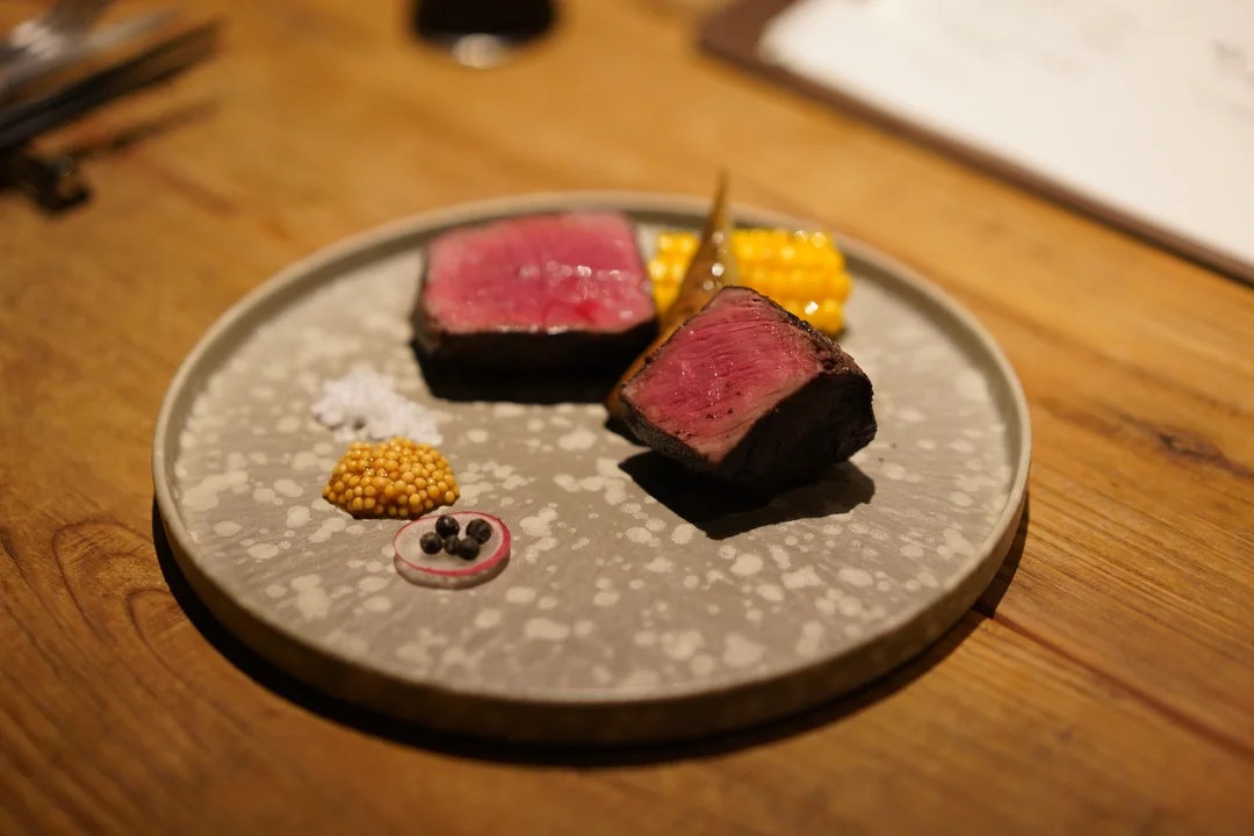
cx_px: 627
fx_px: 1916
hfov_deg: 36.2
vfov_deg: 24.6
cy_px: 418
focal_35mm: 55
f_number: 2
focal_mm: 55
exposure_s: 1/160
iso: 1600
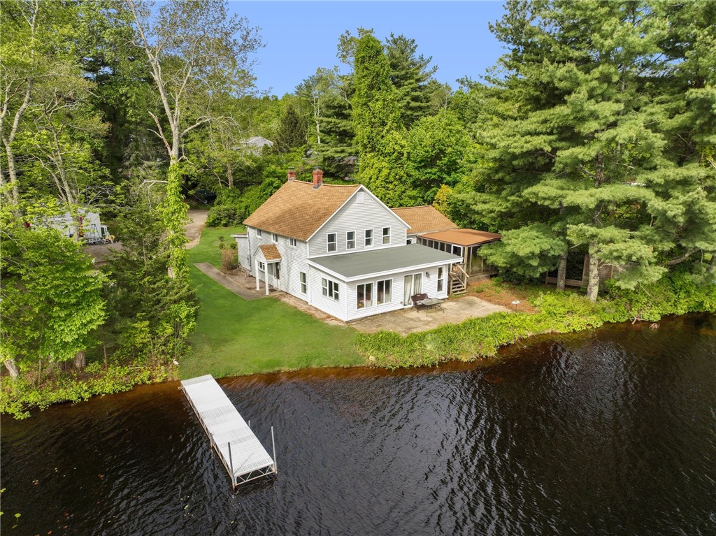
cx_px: 358
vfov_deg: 56.8
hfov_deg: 71.6
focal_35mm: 24
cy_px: 268
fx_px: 496
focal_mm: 12.29
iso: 100
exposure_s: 1/800
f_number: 2.8
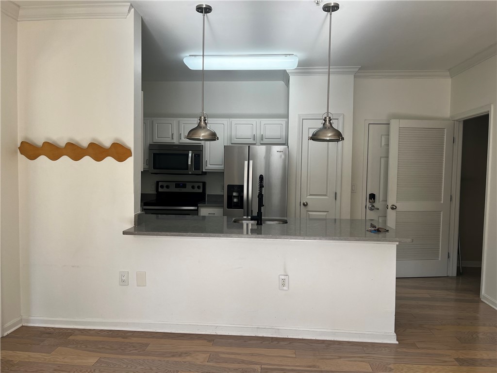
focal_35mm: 26
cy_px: 186
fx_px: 373
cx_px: 248
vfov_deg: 53.1
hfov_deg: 67.3
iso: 40
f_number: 1.6
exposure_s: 1/238
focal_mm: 5.1
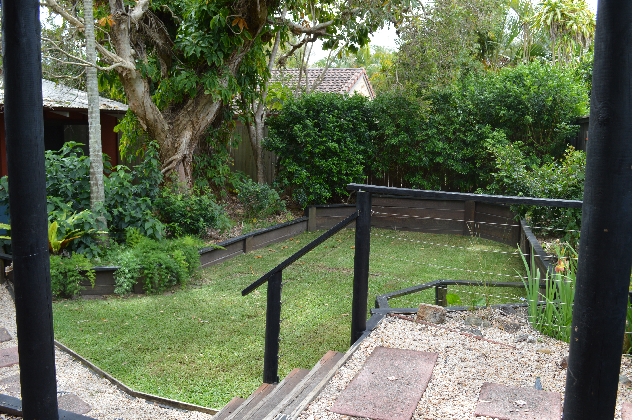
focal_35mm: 30
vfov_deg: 43.5
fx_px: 526
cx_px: 316
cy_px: 210
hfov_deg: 62.0
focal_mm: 20
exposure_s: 1/125
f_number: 5.6
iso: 180
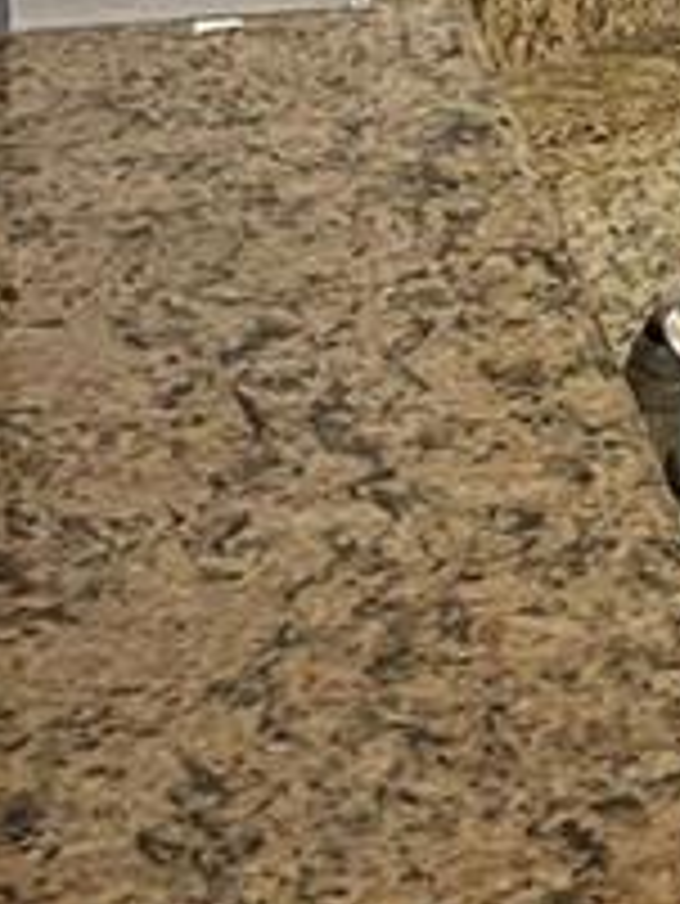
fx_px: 3898
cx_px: 1909
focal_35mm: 149
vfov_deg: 12.5
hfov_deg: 8.6
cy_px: -508
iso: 100
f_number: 1.6
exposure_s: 1/60
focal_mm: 5.1
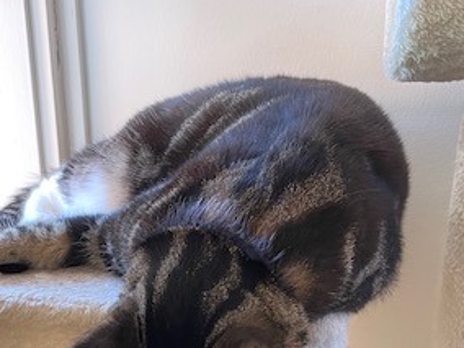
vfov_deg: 25.2
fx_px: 737
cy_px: 356
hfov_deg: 34.7
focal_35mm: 55
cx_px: 173
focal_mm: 4.2
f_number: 1.6
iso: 100
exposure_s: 1/50
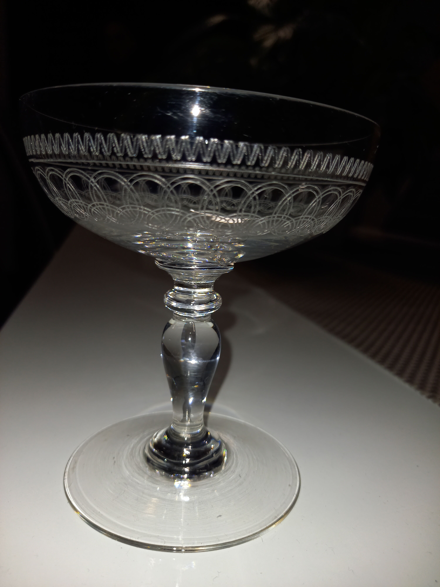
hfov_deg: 54.9
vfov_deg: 69.4
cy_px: 294
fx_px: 424
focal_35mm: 25
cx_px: 220
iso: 64
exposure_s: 1/100
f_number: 2
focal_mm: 4.6
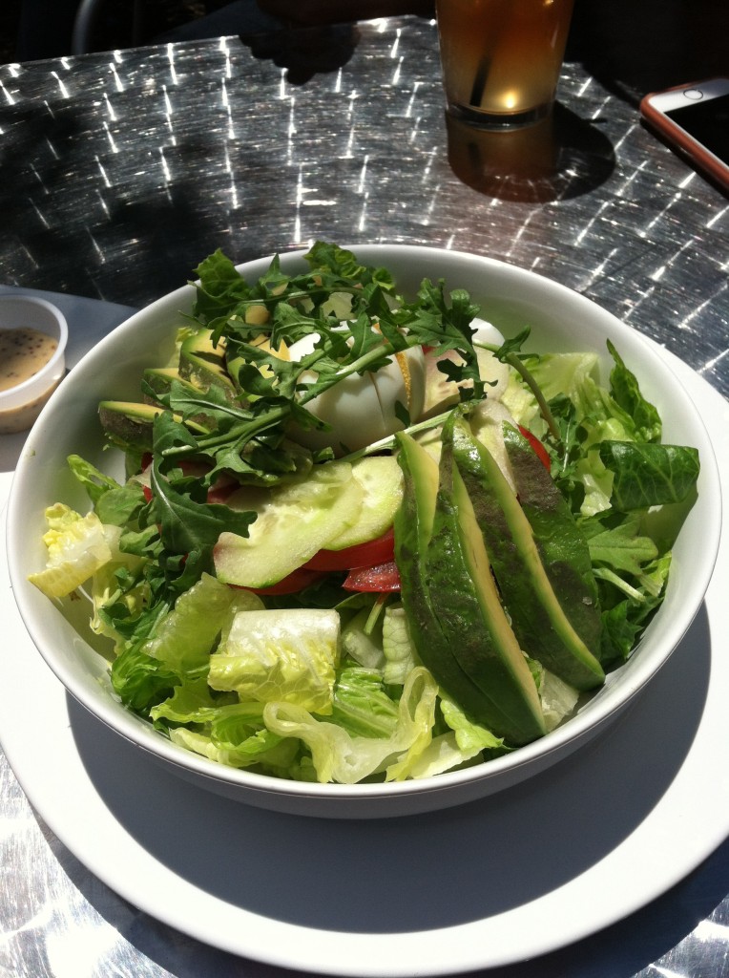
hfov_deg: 40.6
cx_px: 364
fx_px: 986
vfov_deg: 52.7
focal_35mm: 35
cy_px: 489
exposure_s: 1/2500
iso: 80
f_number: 2.8
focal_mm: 3.85
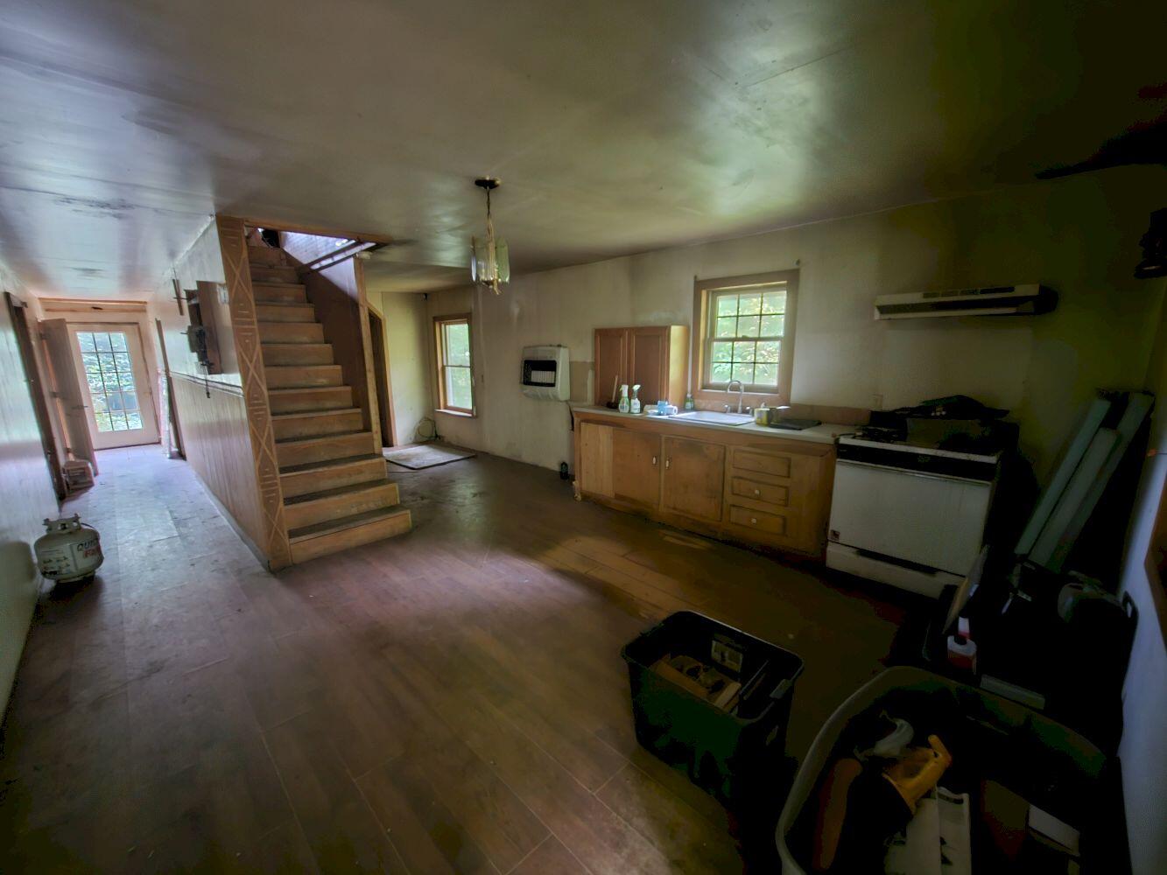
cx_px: 584
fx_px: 438
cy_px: 438
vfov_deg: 89.9
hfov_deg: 106.2
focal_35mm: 13
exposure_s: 1/8
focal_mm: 2.2
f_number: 2.2
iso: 1000
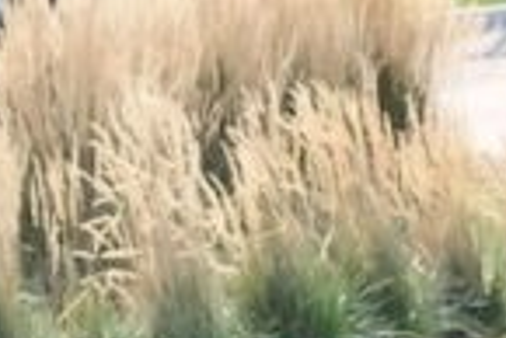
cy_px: 1075
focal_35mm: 528
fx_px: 7429
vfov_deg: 2.6
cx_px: 562
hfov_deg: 3.9
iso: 400
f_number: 5.6
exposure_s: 1/680
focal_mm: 50
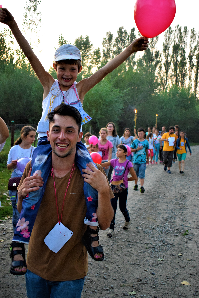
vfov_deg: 45.0
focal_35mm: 44
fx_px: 361
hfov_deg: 30.8
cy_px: 149
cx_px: 100
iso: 3200
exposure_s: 1/200
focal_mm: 29
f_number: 4.2
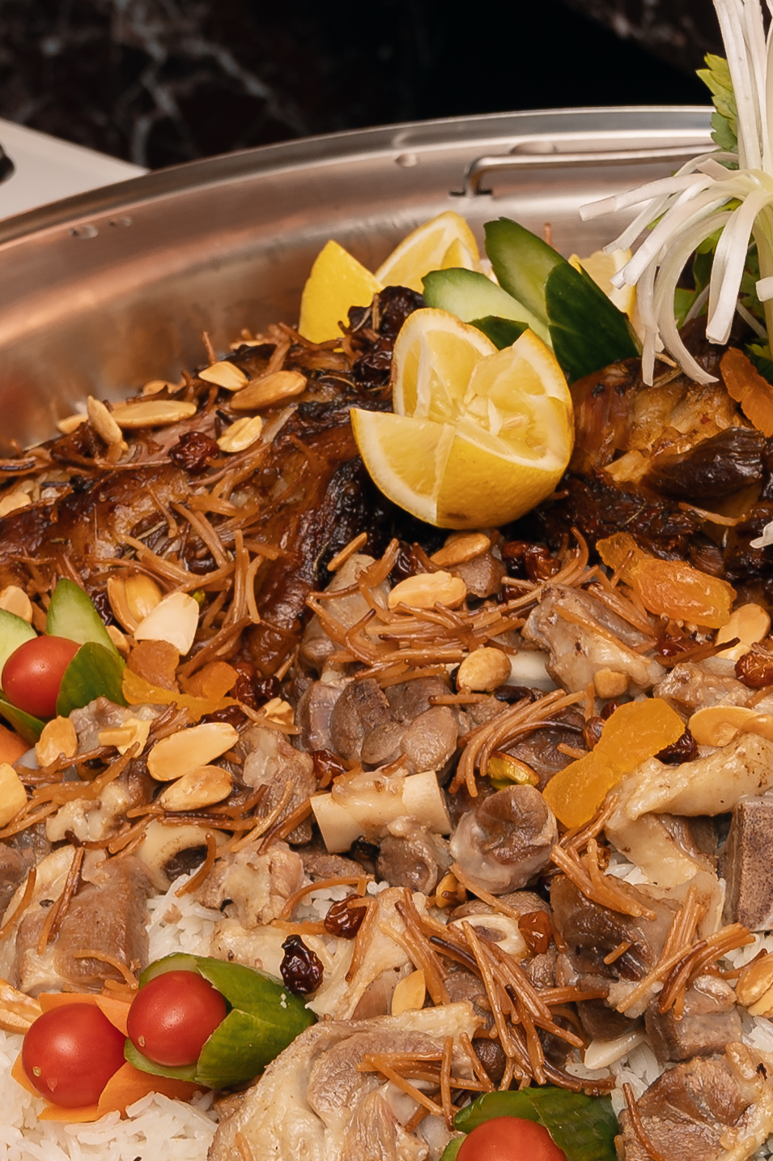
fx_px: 4349
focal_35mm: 135
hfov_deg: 10.1
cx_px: 156
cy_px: 569
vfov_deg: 15.2
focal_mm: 32
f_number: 6.3
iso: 50
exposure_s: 1/100
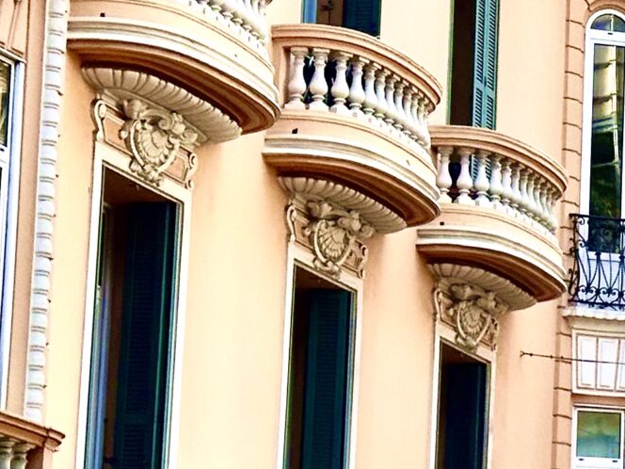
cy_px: 339
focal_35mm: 185
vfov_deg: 8.0
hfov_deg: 10.2
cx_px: 1085
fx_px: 3340
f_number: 1.78
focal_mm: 6.86
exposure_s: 1/1565
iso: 64
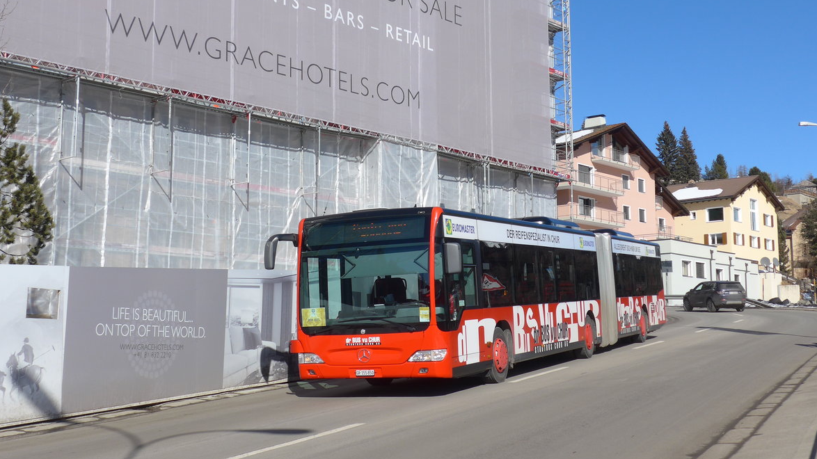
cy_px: 214
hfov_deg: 42.1
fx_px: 1061
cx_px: 402
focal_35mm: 49
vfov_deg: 24.4
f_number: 3.2
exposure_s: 1/2000
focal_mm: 9
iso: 80
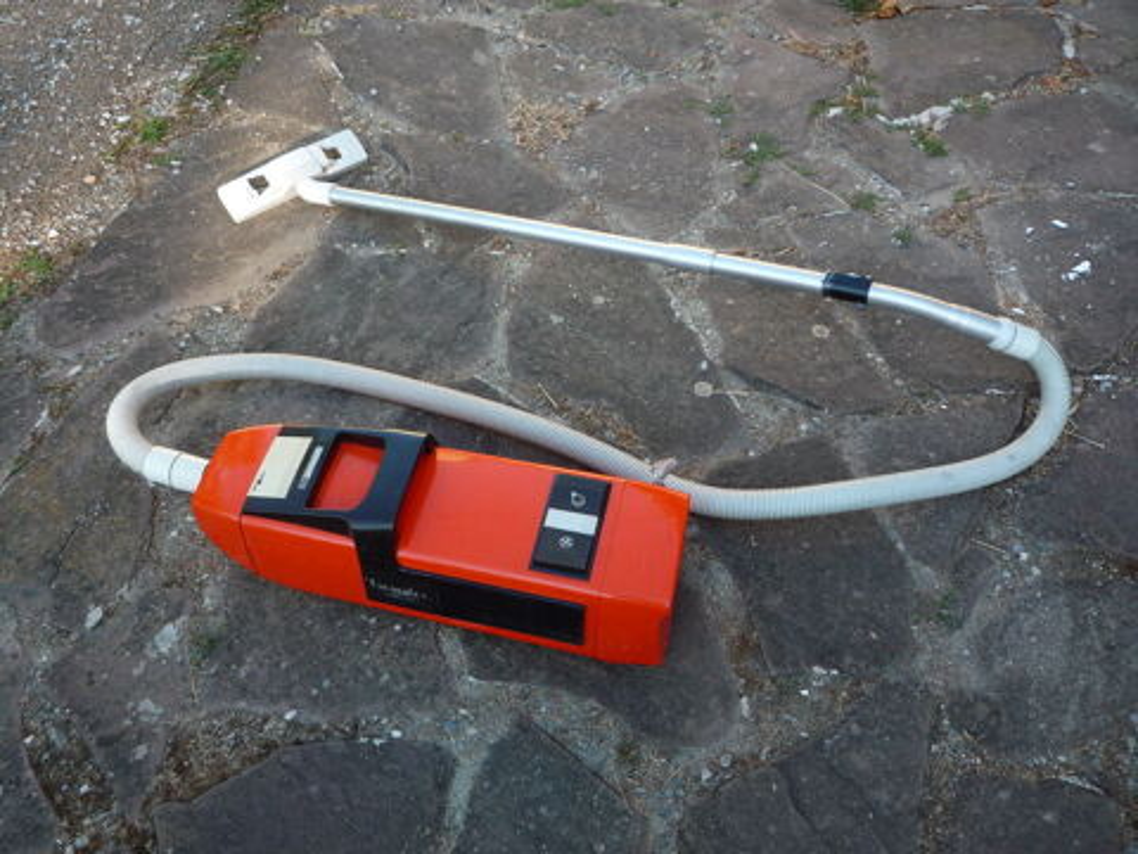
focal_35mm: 30
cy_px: 427
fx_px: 986
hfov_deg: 60.0
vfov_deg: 46.8
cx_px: 569
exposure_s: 1/100
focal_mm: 5.2
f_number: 3.5
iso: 100
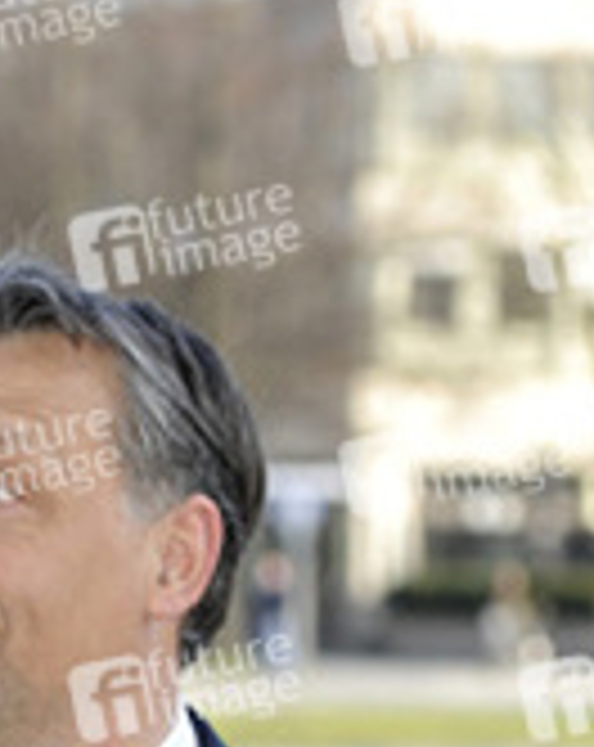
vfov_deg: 9.5
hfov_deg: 7.4
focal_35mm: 204
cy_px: 576
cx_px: -387
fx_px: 4500
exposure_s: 1/250
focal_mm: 80
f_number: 5
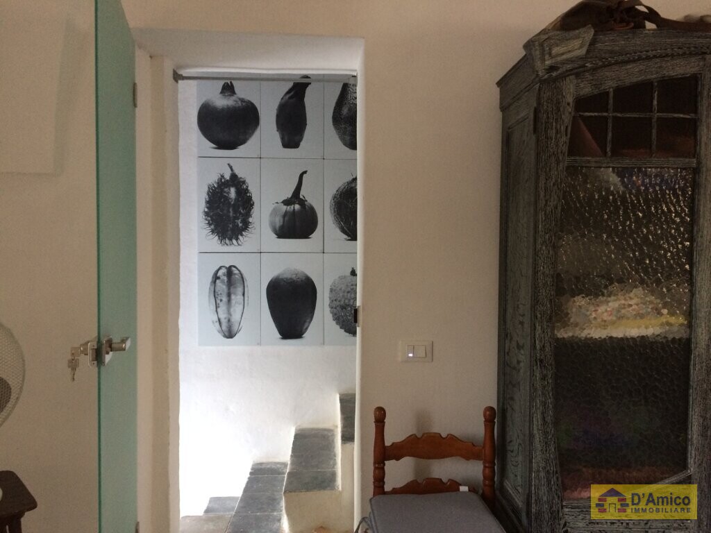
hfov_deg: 61.7
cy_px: 266
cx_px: 356
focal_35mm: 29
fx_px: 596
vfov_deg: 48.2
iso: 200
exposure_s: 1/33
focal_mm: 4.15
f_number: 2.2
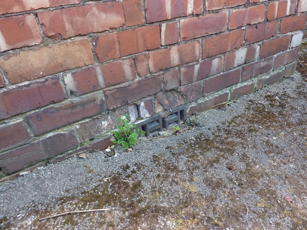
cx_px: 154
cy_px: 115
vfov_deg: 54.9
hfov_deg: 69.4
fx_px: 222
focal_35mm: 25
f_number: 3.3
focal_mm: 4.1
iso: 160
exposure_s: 1/80
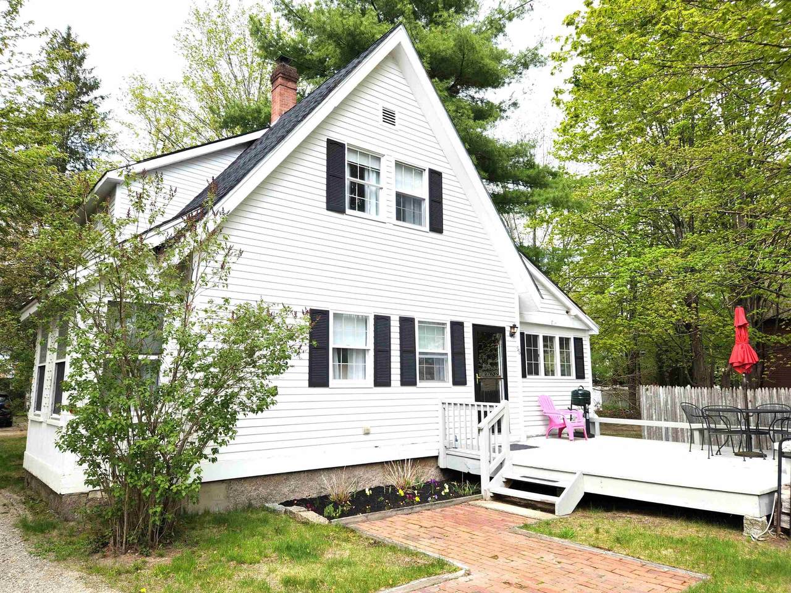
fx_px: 526
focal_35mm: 23
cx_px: 396
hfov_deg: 73.9
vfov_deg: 58.9
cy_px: 296
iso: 20
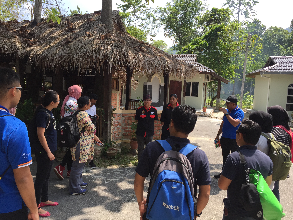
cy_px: 110
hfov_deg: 61.7
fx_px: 245
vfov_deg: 48.2
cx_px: 146
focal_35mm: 29
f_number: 2.2
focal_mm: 4.15
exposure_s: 1/920
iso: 32
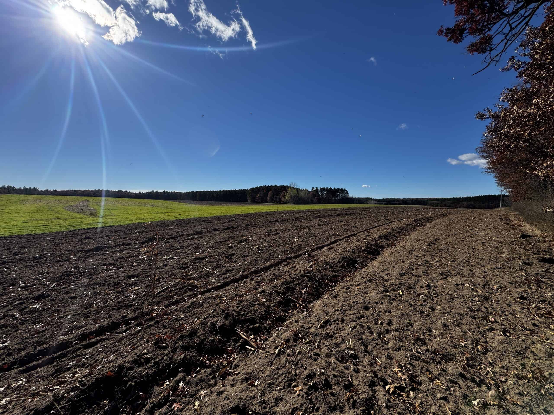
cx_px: 277
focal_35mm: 14
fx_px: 224
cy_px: 208
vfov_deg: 85.7
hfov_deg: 102.1
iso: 50
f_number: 2.2
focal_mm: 2.22
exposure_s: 1/2415
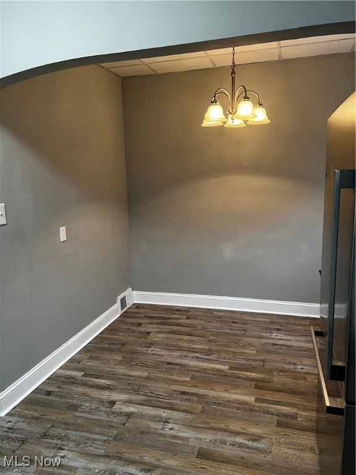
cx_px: 178
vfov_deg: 67.3
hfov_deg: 53.1
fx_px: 357
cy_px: 238
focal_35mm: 26
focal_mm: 5.7
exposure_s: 1/60
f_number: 1.5
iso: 100
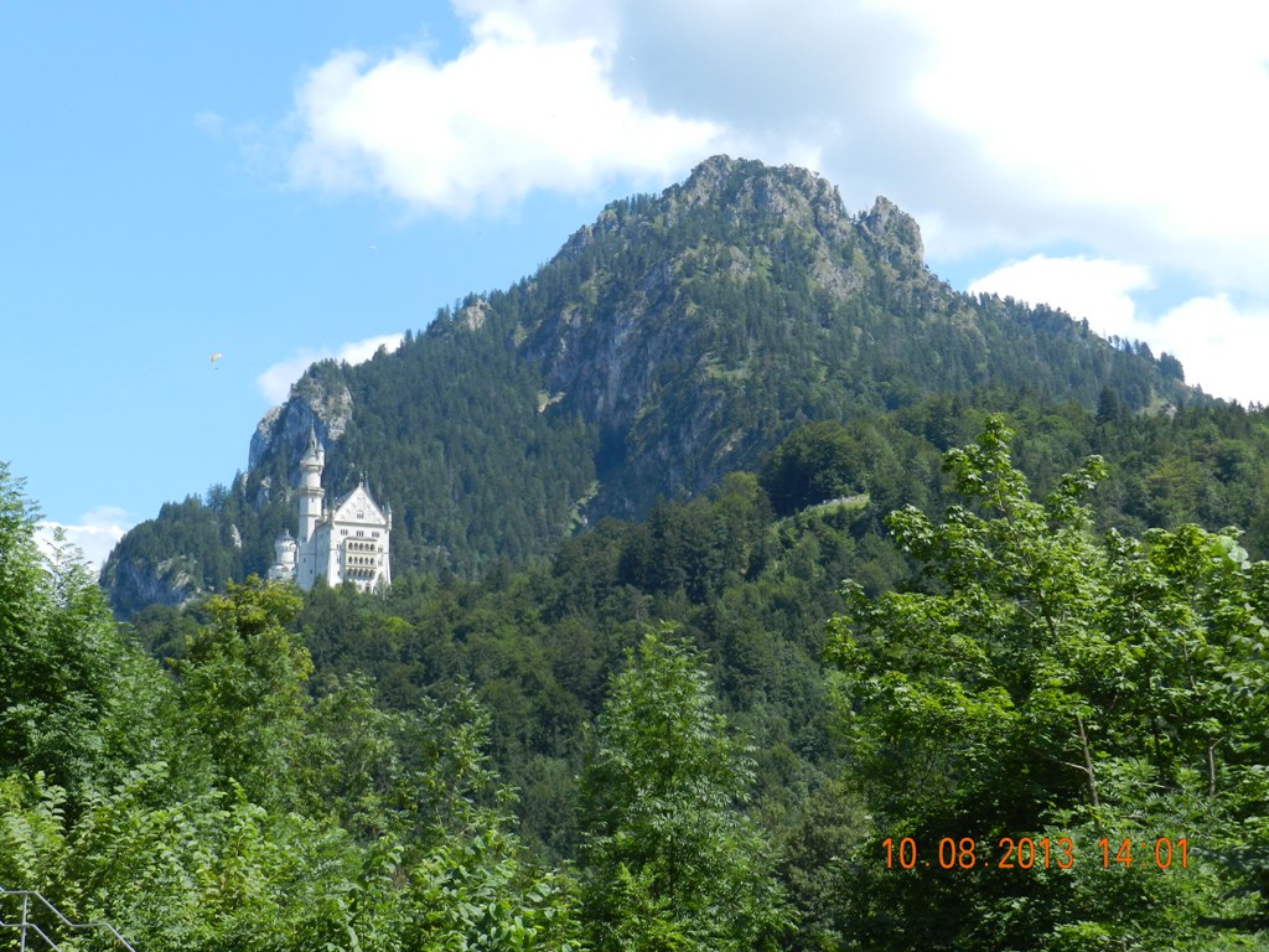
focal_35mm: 60
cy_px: 476
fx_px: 2200
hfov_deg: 32.2
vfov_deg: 24.4
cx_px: 634
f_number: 4.6
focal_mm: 10.7
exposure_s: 1/640
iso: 160
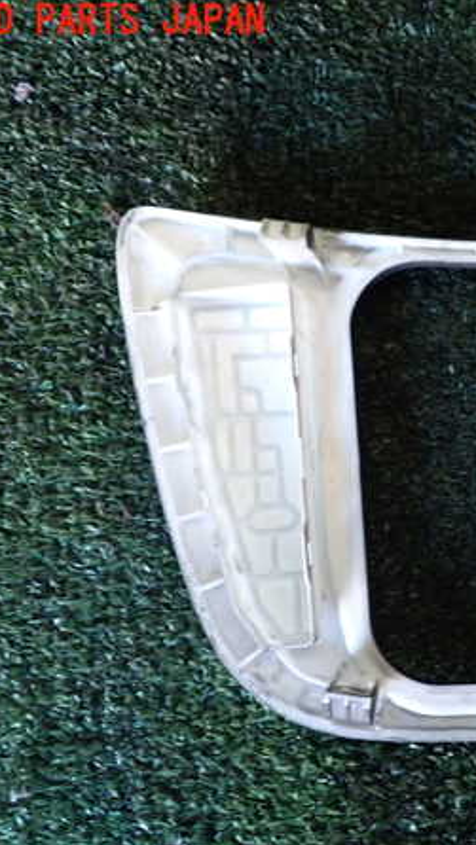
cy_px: 424
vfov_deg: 46.4
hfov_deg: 25.6
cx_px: 489
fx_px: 987
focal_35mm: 44
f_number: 2.3
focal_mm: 5.4
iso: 320
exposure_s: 1/30
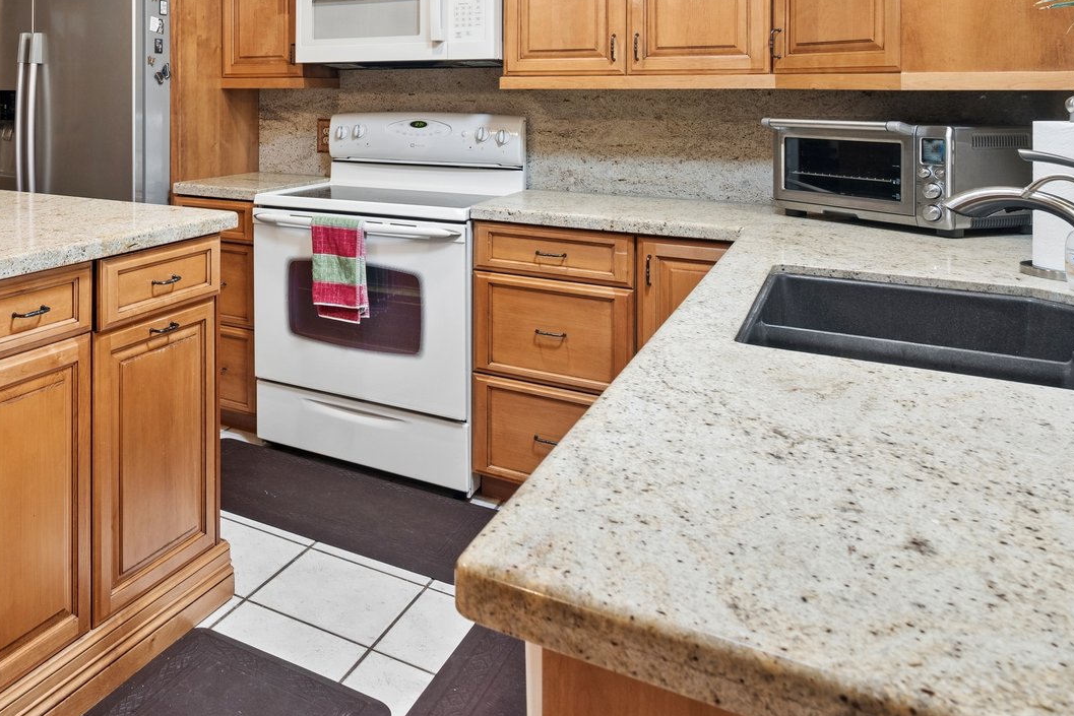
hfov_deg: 54.3
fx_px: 925
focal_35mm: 31
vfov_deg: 39.6
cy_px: 86
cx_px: 152
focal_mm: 16
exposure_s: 1/2
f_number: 8
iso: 320
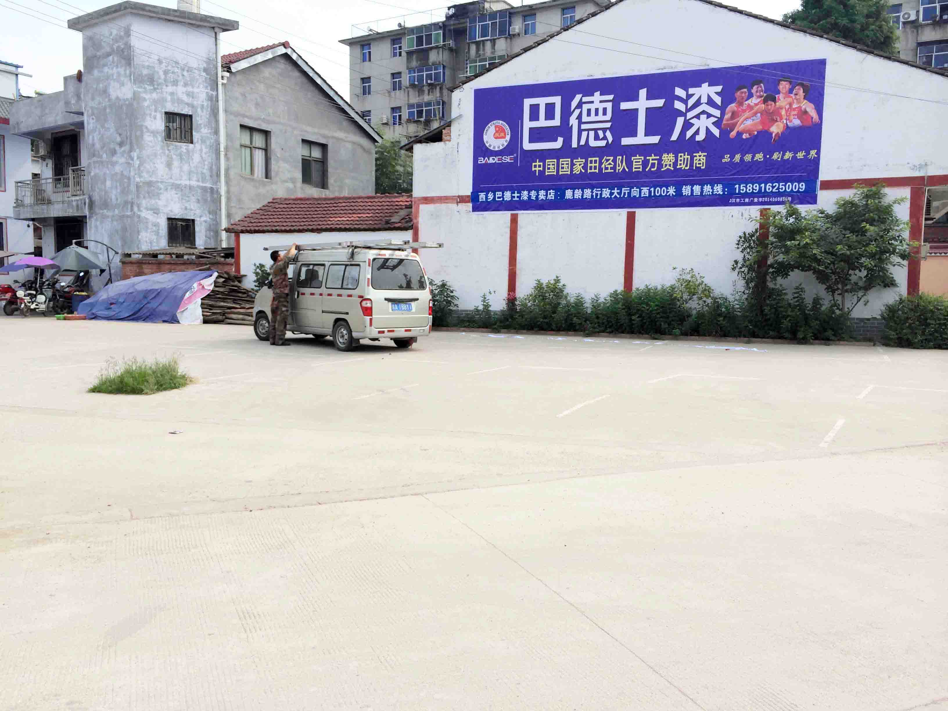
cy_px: 356
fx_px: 822
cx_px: 474
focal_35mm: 30
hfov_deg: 60.0
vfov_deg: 46.8
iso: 32
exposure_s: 1/1026
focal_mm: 4.12
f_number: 2.2
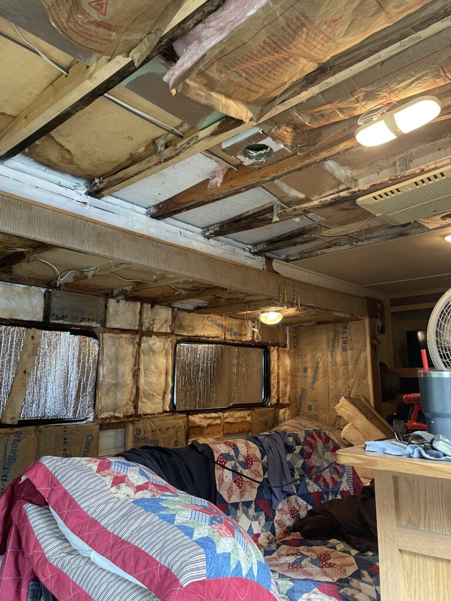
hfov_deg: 53.1
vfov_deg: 67.3
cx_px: 226
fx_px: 452
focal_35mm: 26
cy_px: 300
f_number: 1.6
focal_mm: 4.2
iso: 400
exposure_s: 1/60
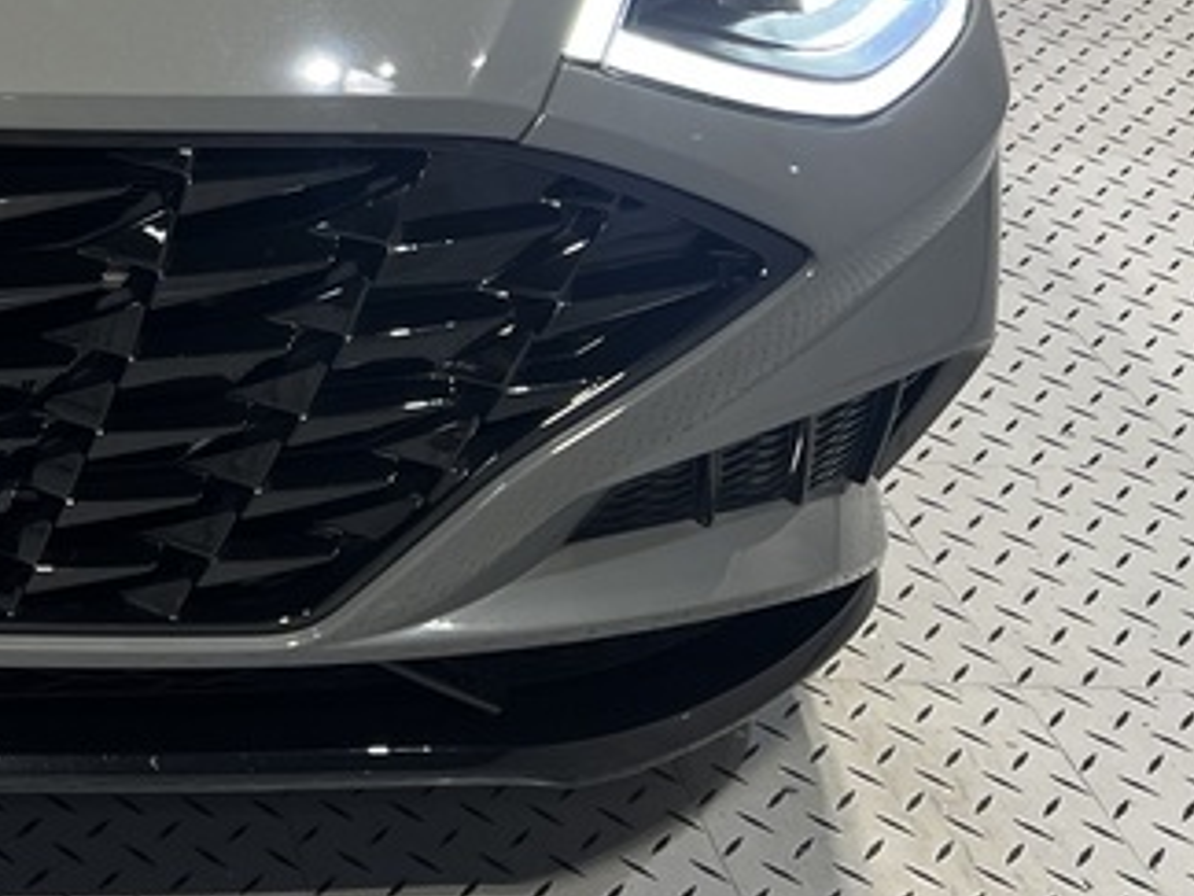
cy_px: -181
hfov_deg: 22.9
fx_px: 2656
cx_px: -306
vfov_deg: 18.2
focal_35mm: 77
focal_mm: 5.7
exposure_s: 1/95
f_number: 1.5
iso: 80
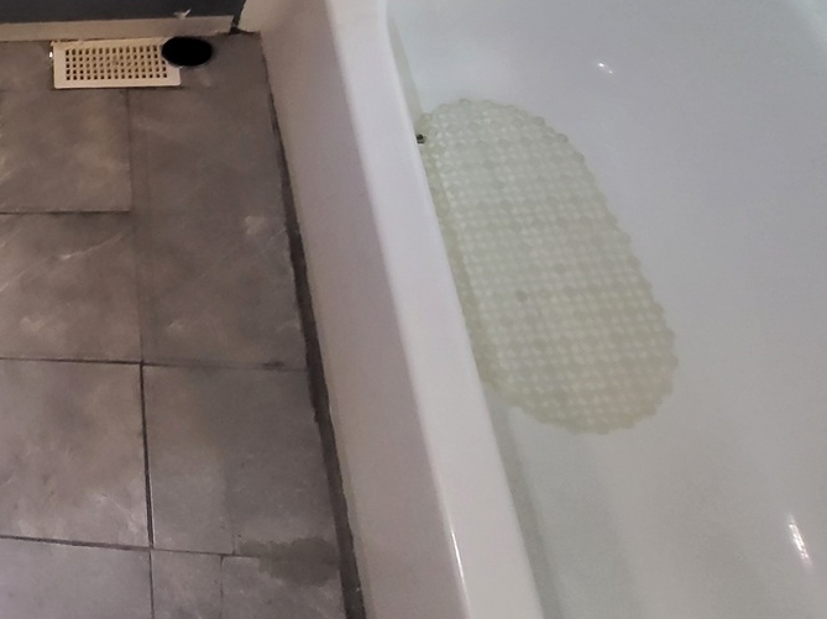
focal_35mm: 28
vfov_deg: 47.3
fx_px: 669
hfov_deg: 49.1
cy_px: 133
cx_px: -37
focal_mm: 1.74
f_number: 2.2
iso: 500
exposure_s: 1/30
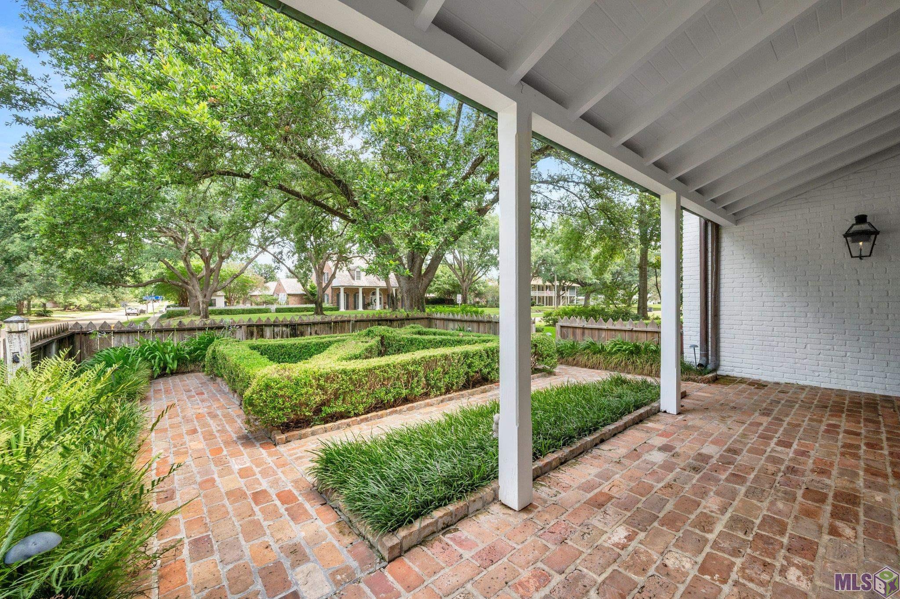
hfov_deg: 104.3
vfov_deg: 81.1
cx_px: 450
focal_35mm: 14
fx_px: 350
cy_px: 300
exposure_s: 1/160
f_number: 10
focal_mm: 14
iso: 500
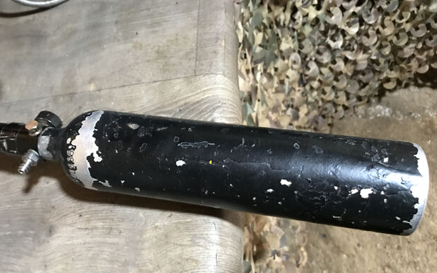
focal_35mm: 30
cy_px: 150
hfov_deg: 62.9
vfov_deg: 41.8
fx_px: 357
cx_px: 219
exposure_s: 1/5
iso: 80
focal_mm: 3.99
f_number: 1.8
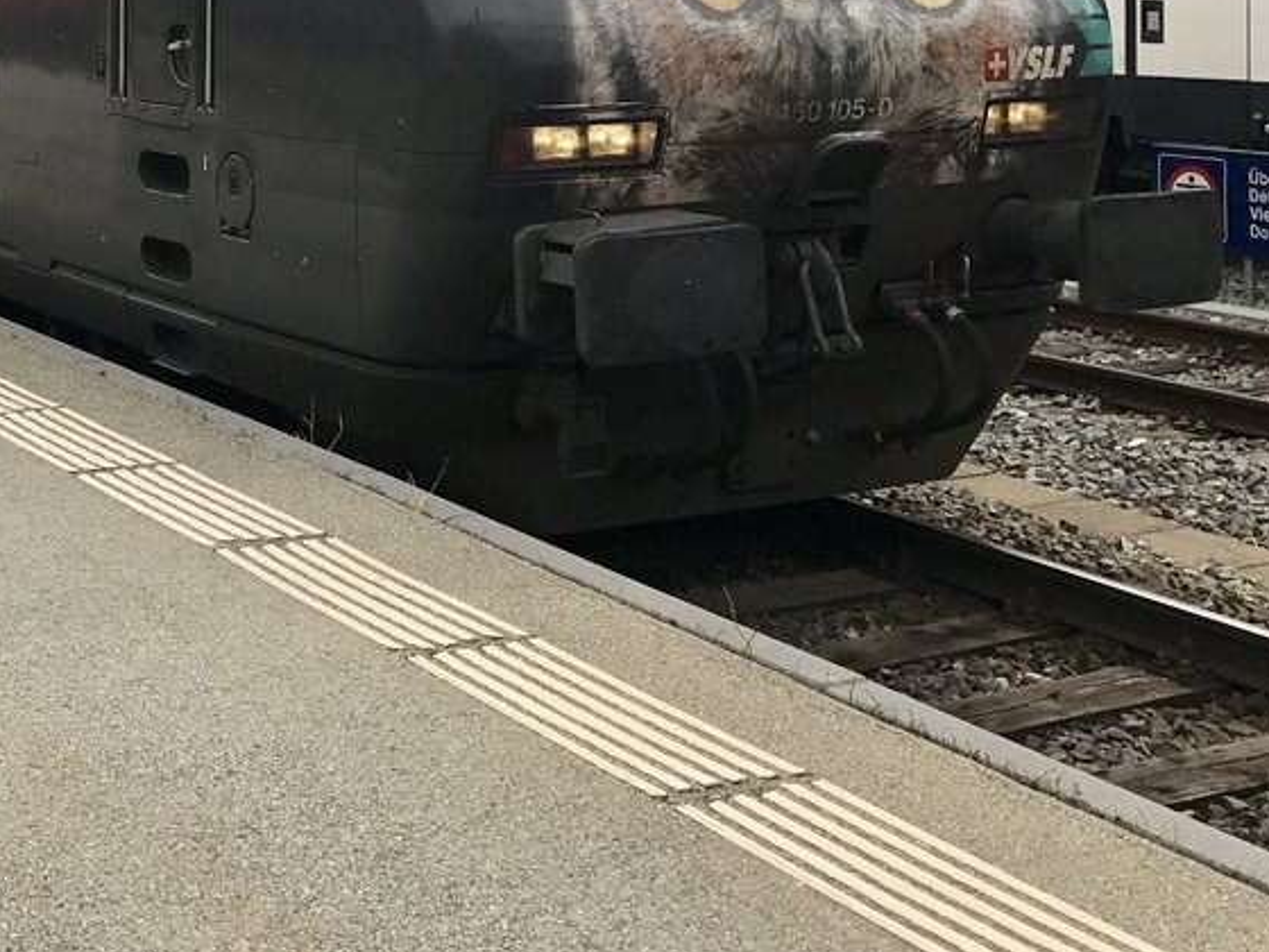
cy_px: 10
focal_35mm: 60
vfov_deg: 23.4
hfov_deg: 31.2
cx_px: 213
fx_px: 2200
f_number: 1.8
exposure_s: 1/2227
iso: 20
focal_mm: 3.99
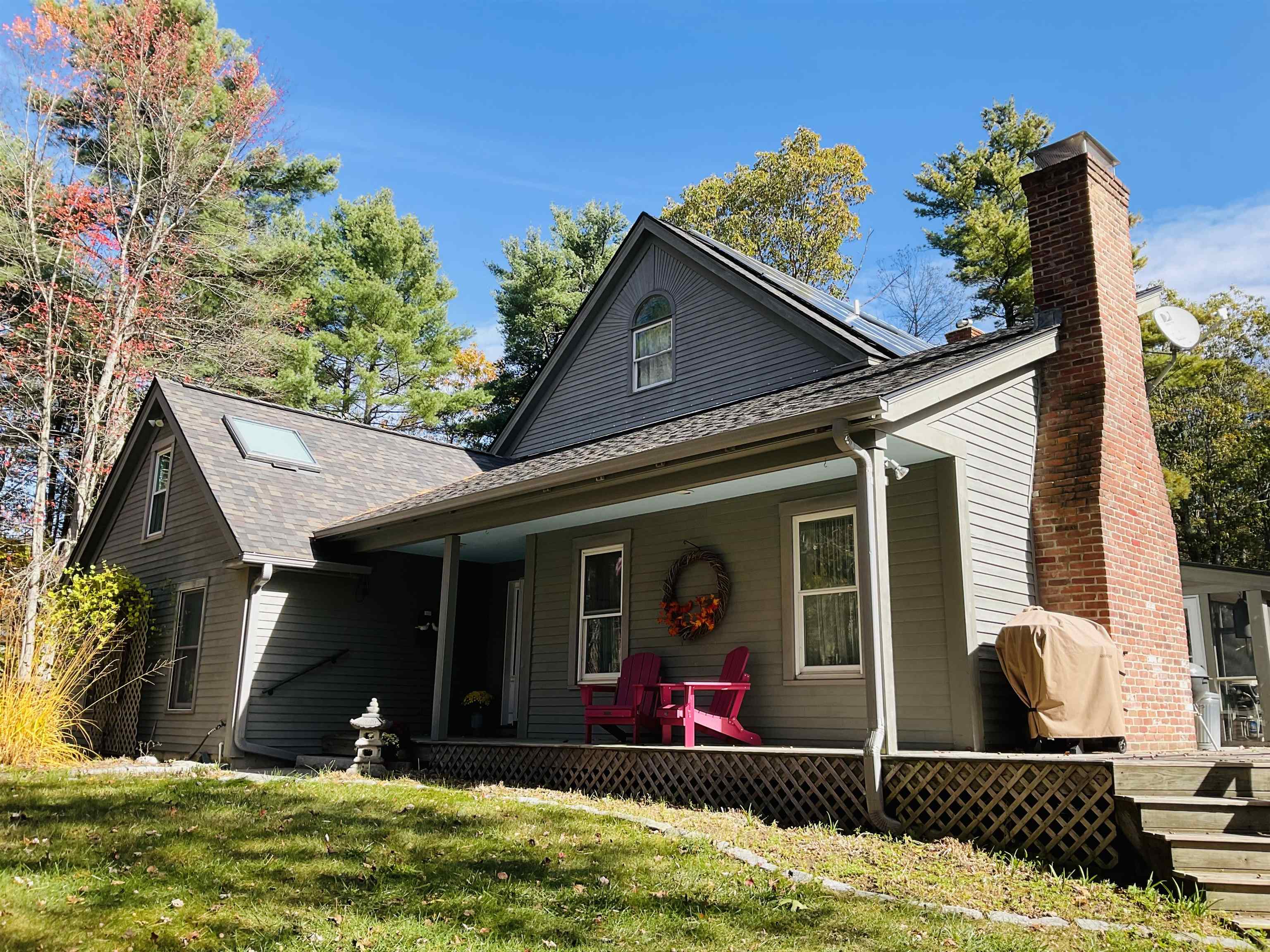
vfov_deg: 48.2
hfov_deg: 61.7
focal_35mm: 29
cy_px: 476
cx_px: 635
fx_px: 1064
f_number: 1.8
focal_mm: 3
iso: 16
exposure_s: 1/666
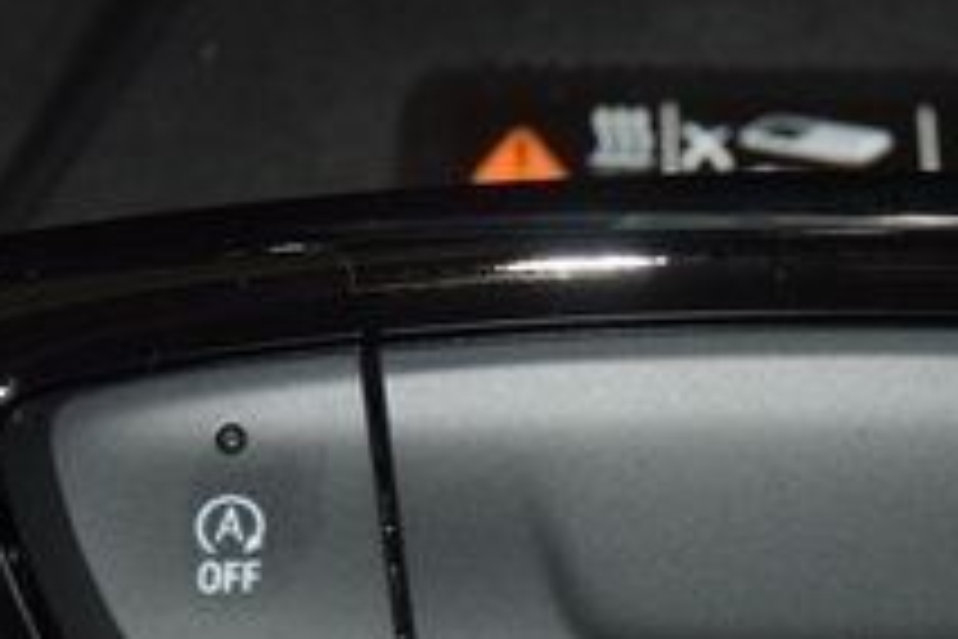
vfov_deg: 8.0
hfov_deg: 11.9
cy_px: 542
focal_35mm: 171
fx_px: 4550
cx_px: 837
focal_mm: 38
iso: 560
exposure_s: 1/30
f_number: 4.2
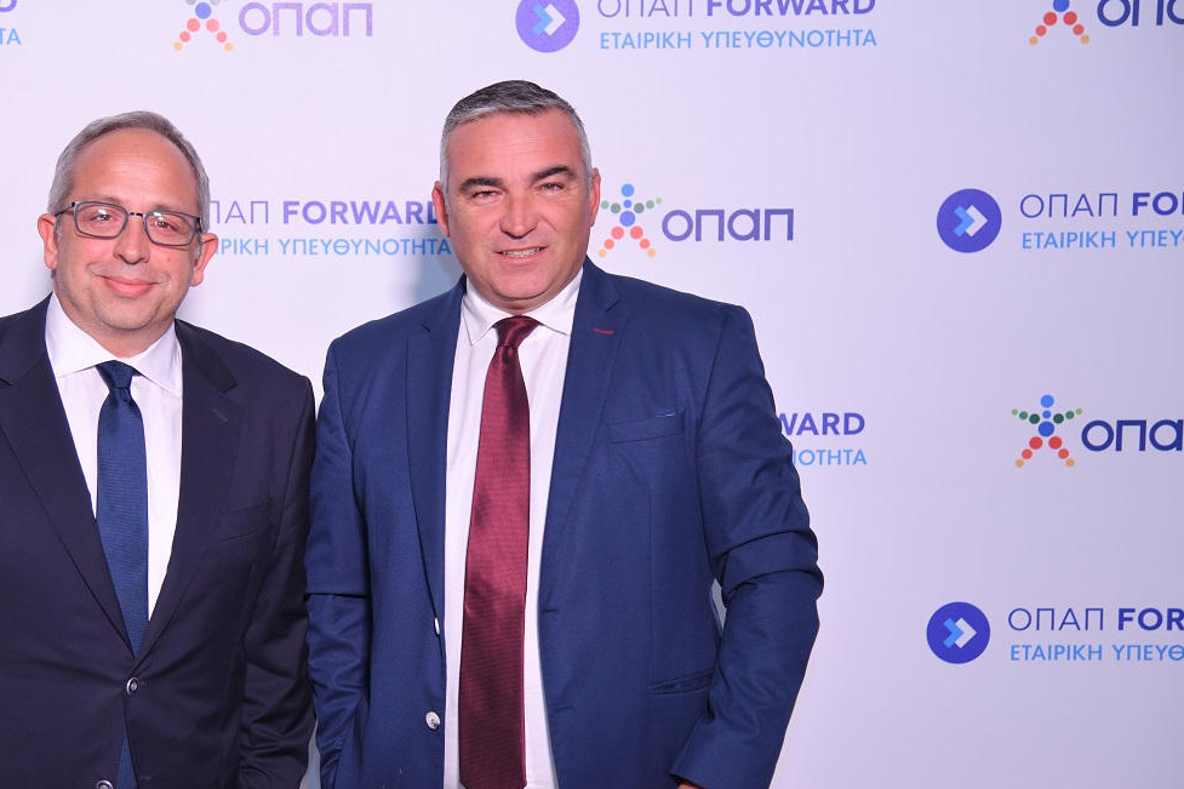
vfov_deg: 17.9
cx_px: 396
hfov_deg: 26.5
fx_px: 2499
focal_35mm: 76
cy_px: 458
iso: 800
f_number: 4
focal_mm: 55
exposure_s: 1/250
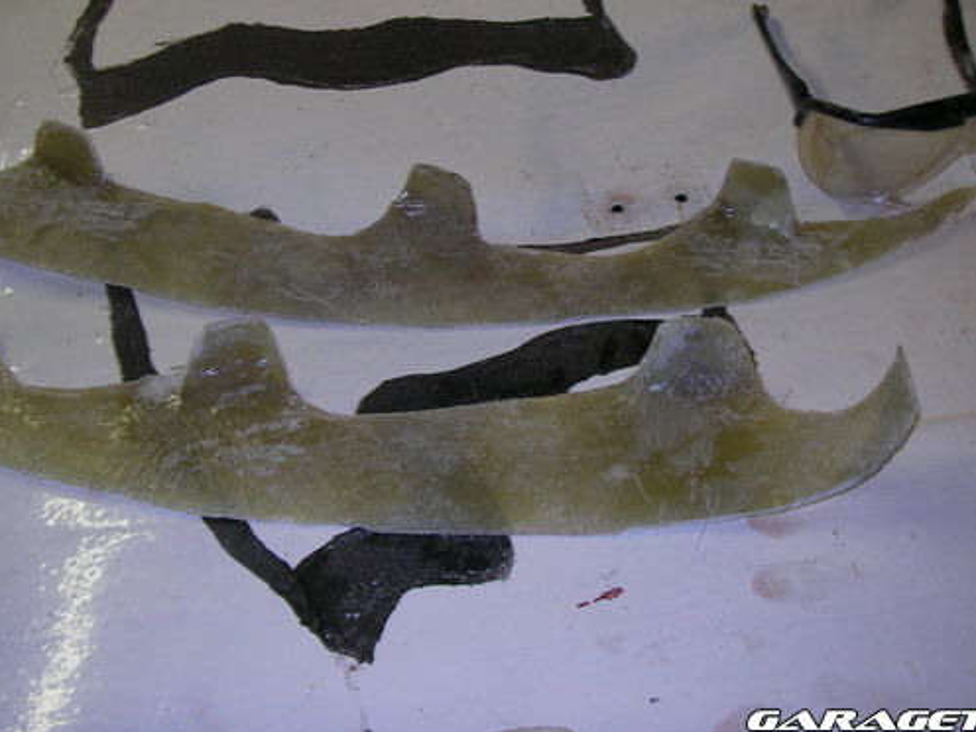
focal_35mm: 49
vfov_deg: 29.5
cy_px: 268
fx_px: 1382
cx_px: 455
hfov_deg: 38.9
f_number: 3.3
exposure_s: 1/30
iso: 100
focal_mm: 6.3
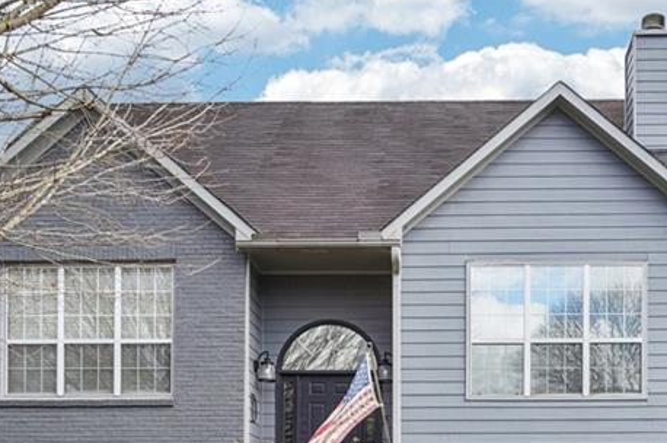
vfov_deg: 27.4
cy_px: 412
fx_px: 870
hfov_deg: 41.5
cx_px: 437
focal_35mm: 47
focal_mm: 21
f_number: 9
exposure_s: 1/50
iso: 100
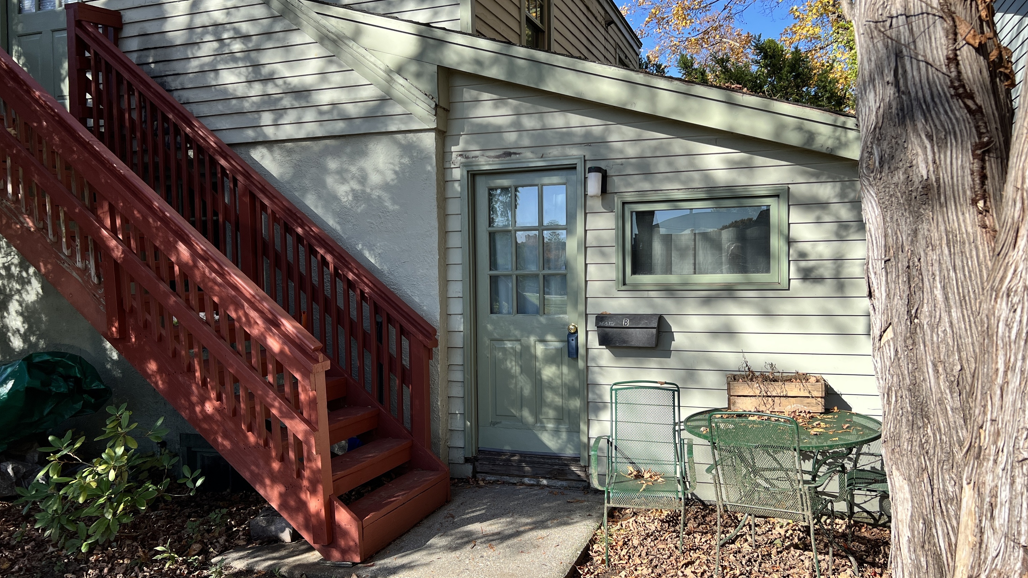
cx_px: 524
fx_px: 790
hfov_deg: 66.1
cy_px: 296
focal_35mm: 29
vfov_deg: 40.2
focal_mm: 5.7
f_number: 1.5
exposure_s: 1/1901
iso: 50
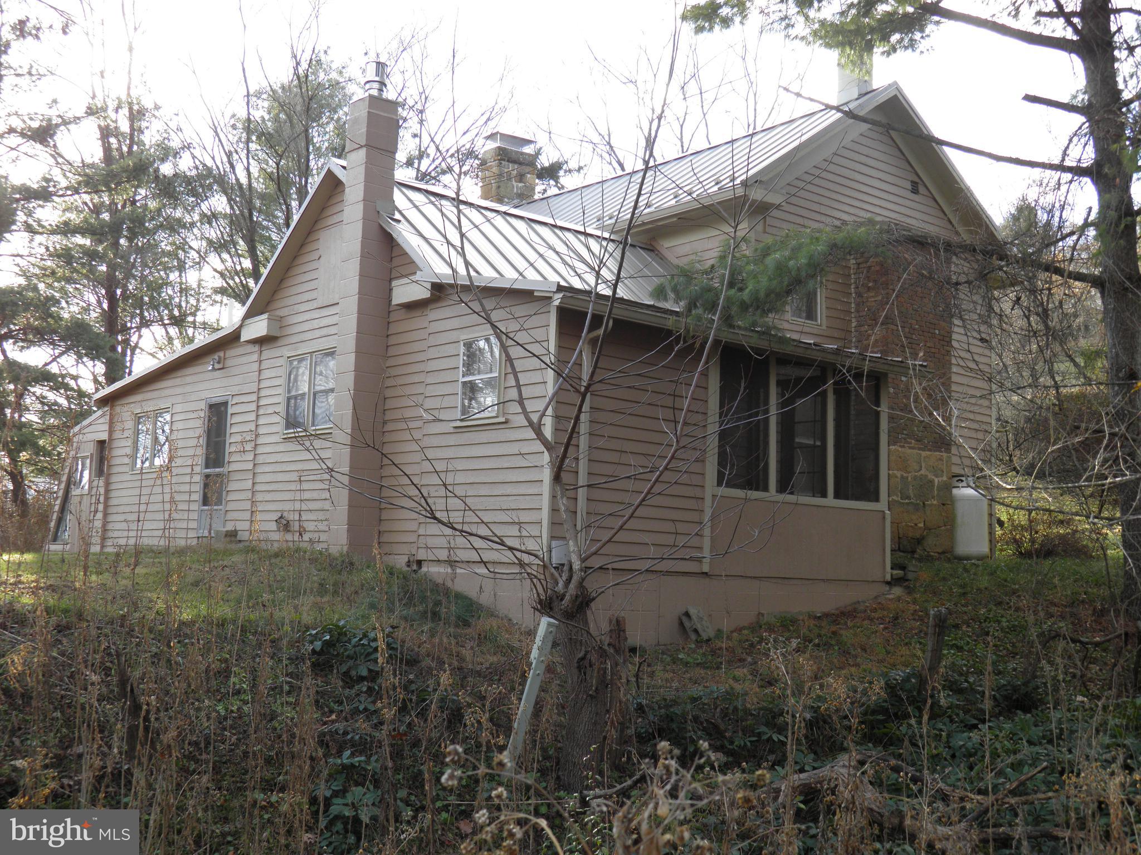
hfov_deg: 47.9
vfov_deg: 36.8
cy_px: 428
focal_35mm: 39
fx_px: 1286
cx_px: 570
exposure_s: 1/60
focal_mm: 7.1
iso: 50
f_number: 4.1
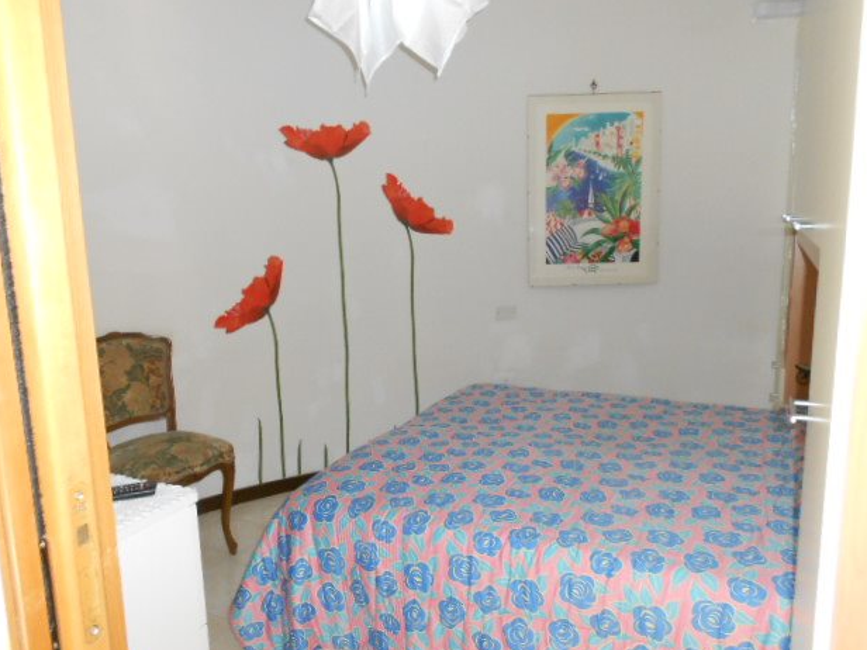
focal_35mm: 27
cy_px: 332
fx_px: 676
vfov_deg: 51.4
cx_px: 421
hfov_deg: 65.3
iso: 250
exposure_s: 1/25
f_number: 3.2
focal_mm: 4.6
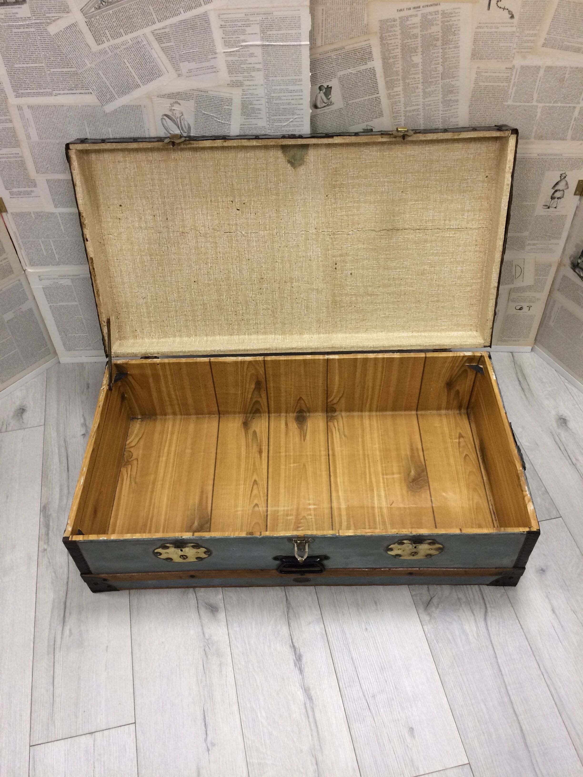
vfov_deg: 61.7
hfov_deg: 48.2
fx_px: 651
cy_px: 388
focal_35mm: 29
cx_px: 292
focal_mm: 4.15
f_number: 2.2
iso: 64
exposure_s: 1/33
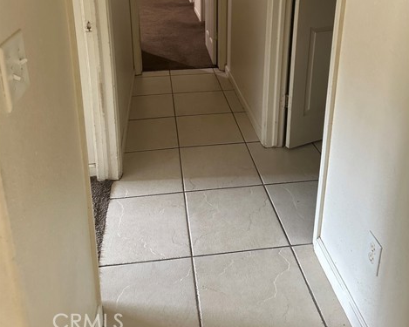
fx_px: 387
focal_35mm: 32
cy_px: 55
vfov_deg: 43.2
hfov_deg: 55.7
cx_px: 207
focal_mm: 6.86
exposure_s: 1/60
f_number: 1.78
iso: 640
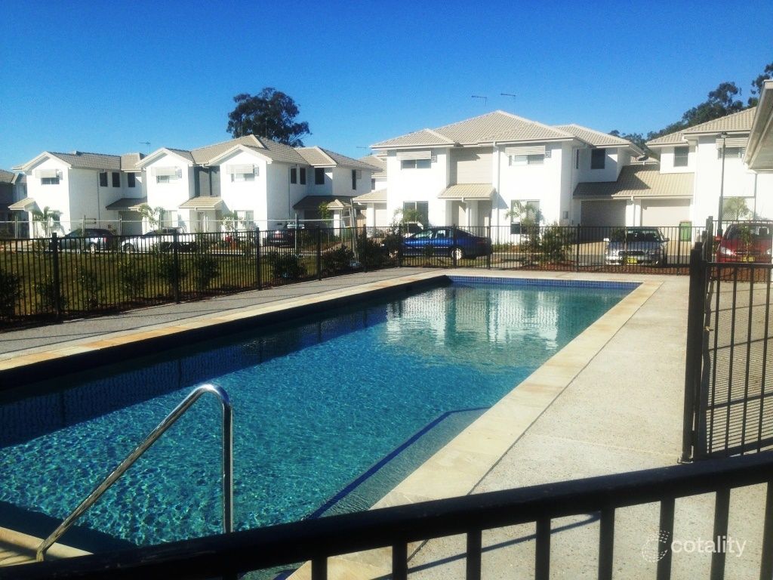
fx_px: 737
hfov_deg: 55.4
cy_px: 290
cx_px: 386
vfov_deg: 42.9
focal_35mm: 33
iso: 50
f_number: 2.4
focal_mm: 4.12
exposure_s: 1/2008
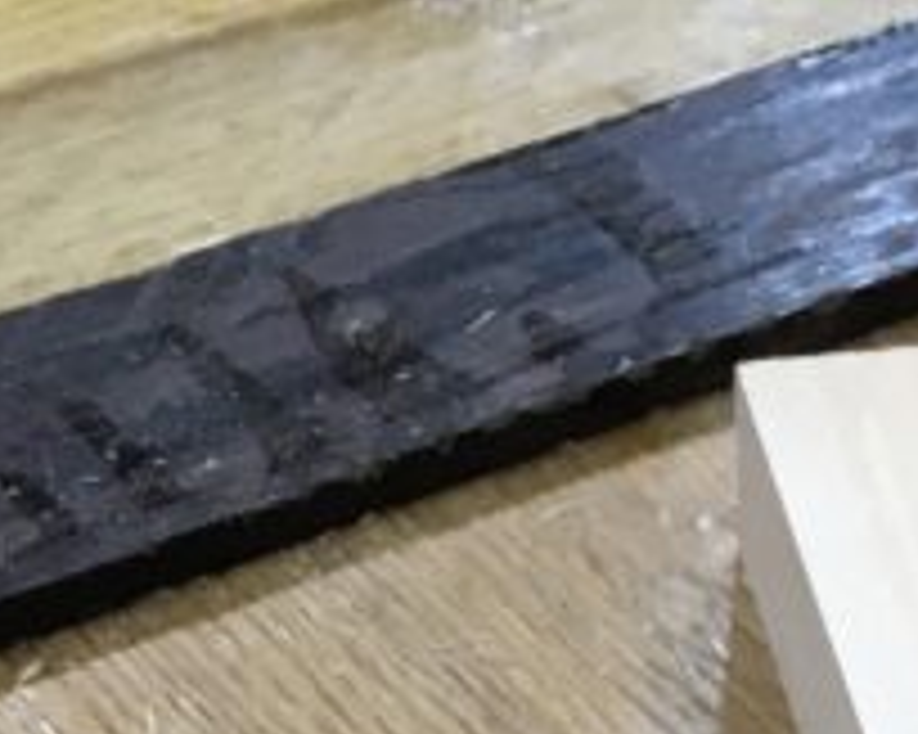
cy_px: 1725
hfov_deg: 13.4
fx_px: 3856
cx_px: 963
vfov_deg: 9.7
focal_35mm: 142
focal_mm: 4.15
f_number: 2.2
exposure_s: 1/30
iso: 50
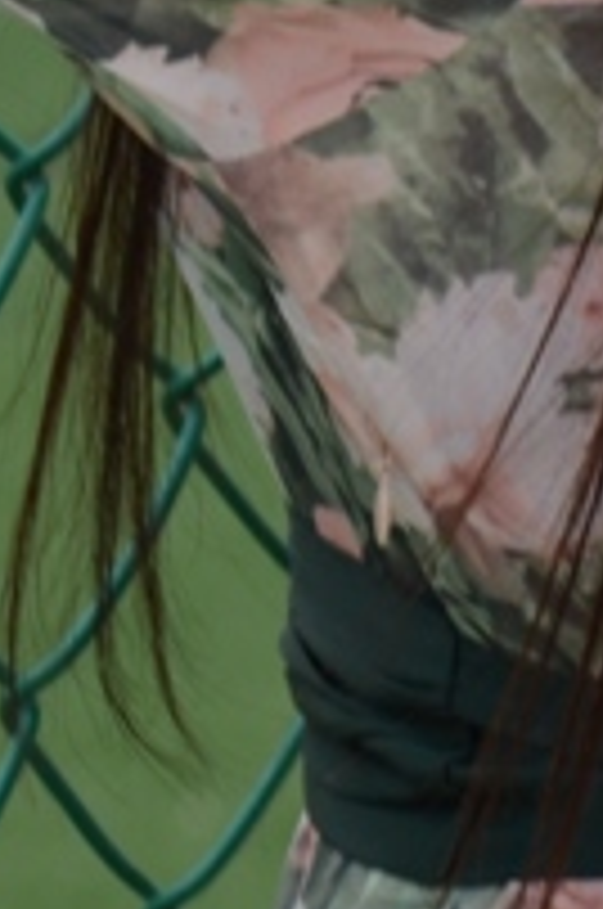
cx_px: 680
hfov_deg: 2.6
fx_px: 13412
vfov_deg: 3.9
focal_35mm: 532
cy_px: -616
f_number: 5
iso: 100
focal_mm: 70
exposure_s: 1/100
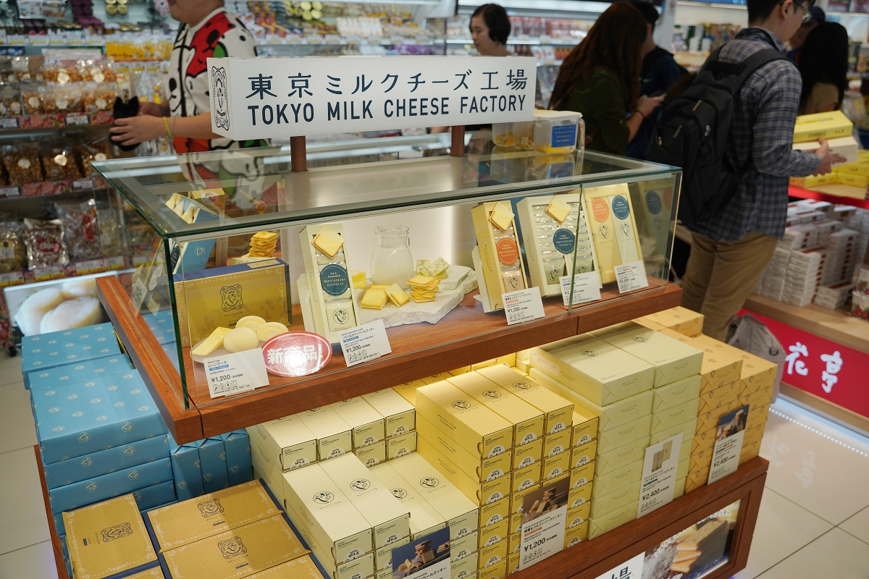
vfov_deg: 46.4
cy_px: 290
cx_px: 434
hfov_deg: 65.5
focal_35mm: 28
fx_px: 676
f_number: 4
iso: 160
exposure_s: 1/160
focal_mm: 28
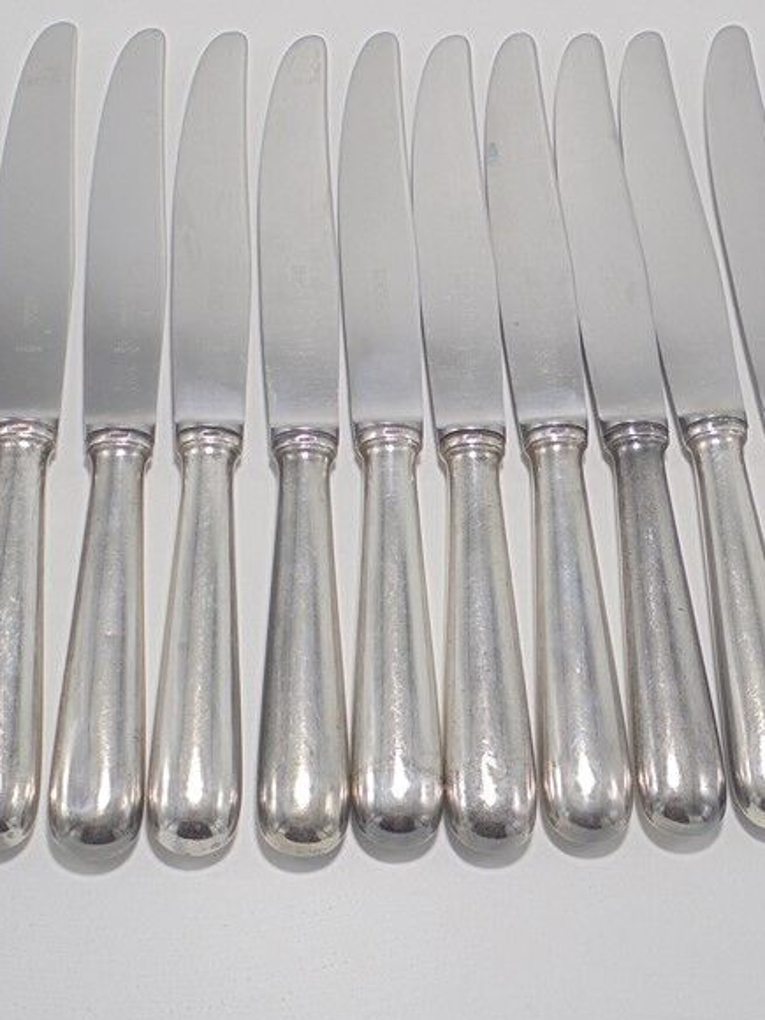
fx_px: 1739
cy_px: 510
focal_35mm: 59
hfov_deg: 24.8
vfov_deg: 32.7
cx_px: 409
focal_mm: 6.9
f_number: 4.2
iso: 100
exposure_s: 1/40
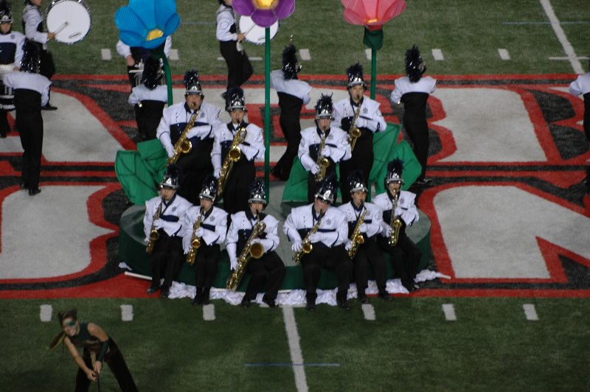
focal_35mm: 300
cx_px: 295
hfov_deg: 6.9
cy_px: 196
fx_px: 4913
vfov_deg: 4.6
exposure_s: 1/100
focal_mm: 200
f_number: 2.8
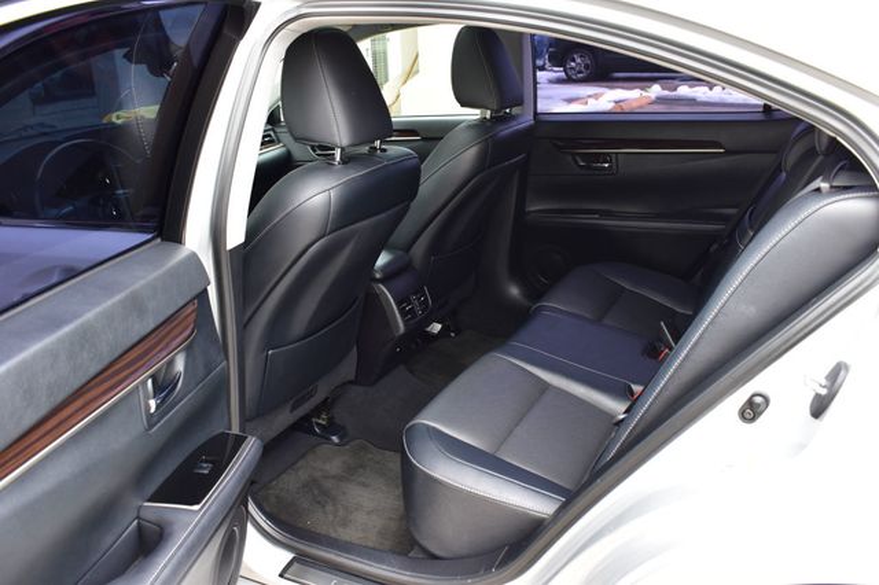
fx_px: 769
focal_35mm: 32
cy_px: 292
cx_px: 440
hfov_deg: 59.5
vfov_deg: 41.7
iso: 400
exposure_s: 1/50
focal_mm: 21
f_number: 8
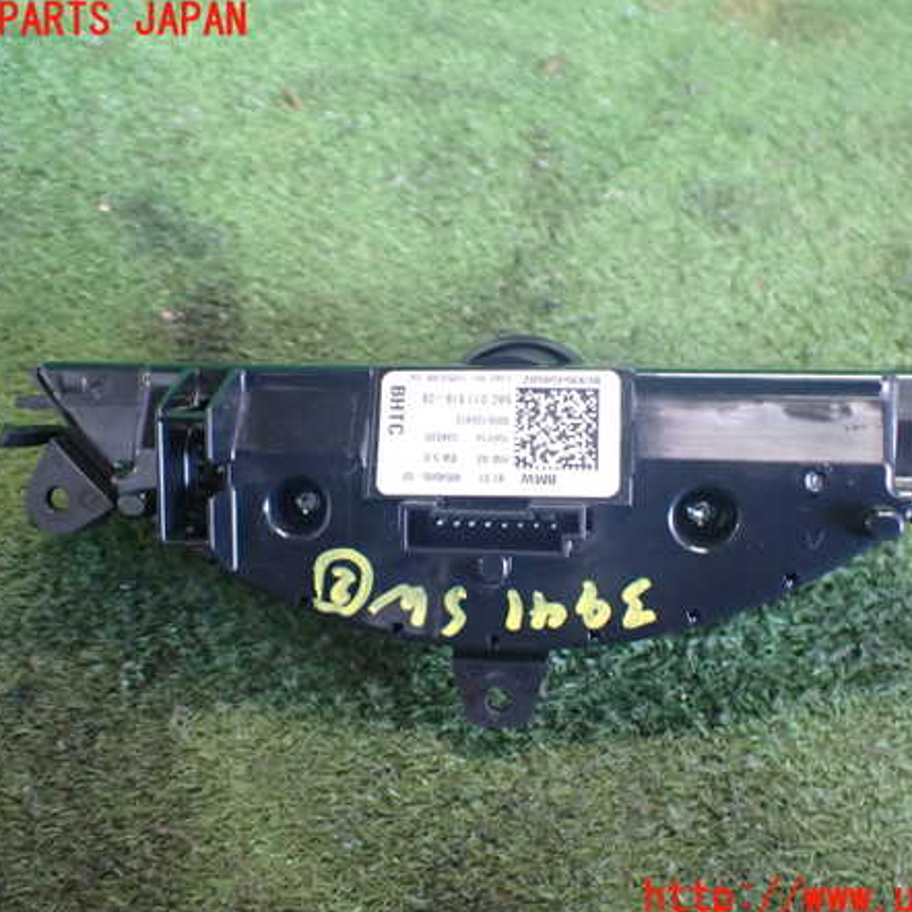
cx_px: 491
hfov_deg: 46.0
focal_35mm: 36
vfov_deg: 46.0
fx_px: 1073
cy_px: 460
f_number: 2.3
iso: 800
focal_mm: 5.4
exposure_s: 1/60
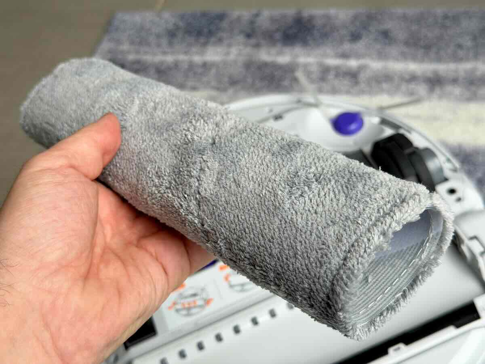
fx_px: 673
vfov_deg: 30.3
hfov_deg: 39.7
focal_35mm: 48
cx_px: 242
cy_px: 182
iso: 50
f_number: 1.78
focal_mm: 6.76
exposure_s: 1/140
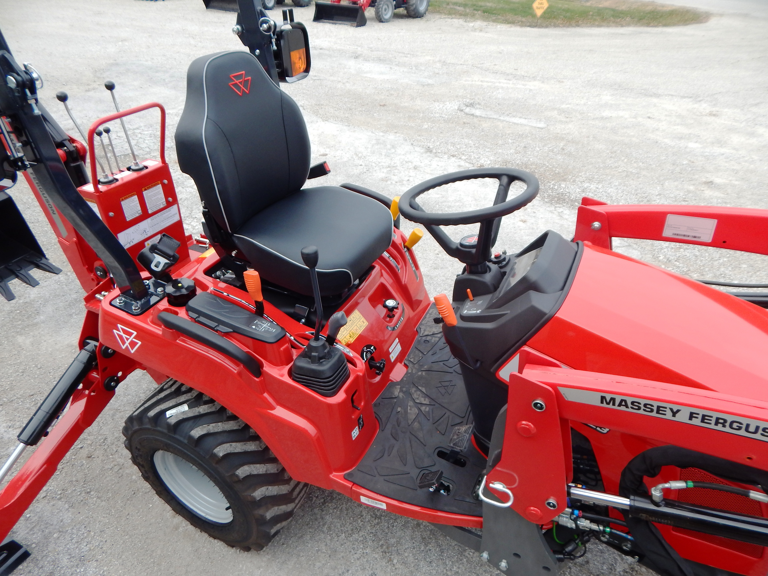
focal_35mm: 22
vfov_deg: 61.1
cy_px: 288
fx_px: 488
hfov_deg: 76.4
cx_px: 384
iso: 125
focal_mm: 4
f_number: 3
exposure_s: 1/160
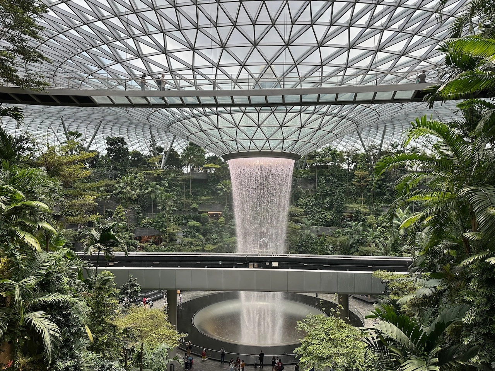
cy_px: 186
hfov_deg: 71.6
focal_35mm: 24
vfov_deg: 56.8
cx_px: 248
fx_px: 343
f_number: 1.8
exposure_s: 1/927
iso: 80
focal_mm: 6.9
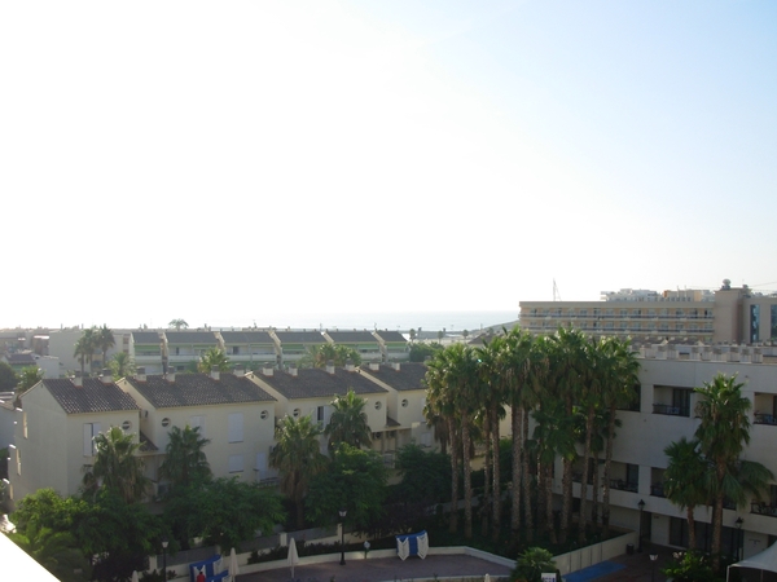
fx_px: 853
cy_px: 291
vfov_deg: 37.7
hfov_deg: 49.0
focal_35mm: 38
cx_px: 388
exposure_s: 1/767
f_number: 2.9
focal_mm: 6.3
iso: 50
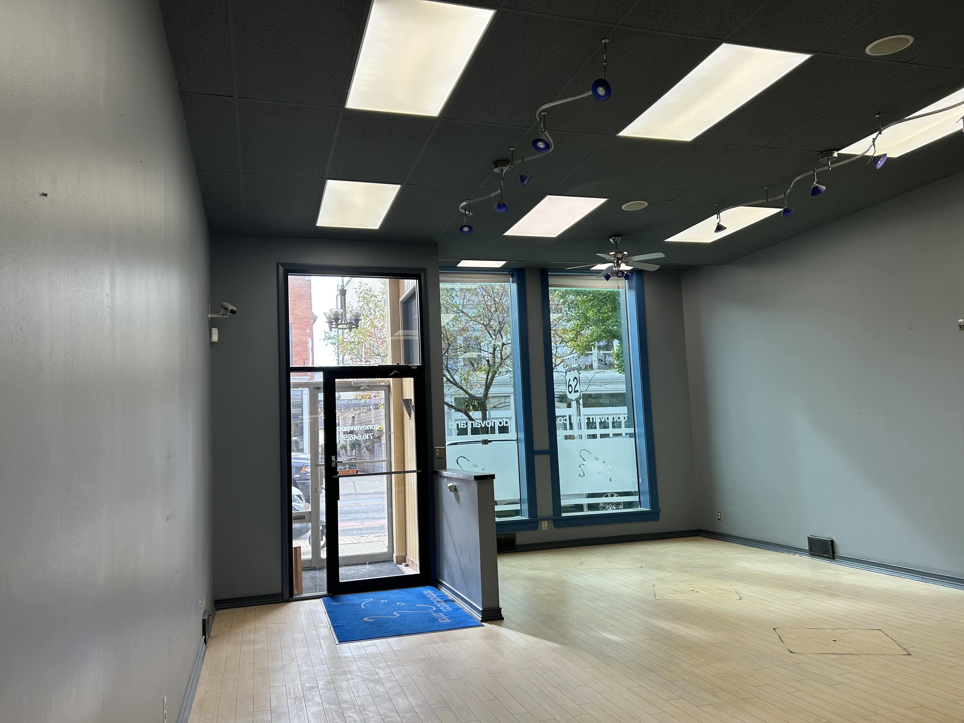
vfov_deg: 53.1
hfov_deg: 67.3
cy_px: 362
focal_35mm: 26
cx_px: 482
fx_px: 724
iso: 40
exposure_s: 1/261
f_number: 1.5
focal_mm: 5.7
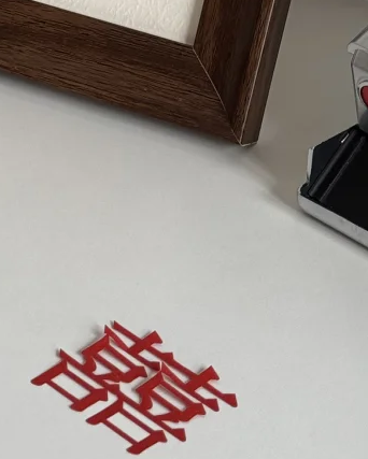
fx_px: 2150
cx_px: -114
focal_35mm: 158
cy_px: -127
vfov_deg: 11.9
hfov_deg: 9.6
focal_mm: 6.76
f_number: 1.78
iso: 160
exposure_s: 1/60
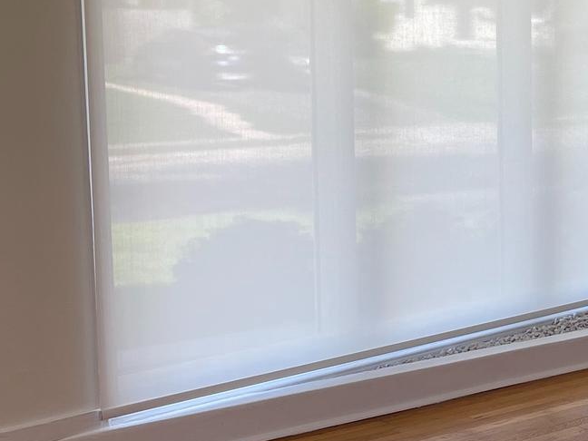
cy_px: 230
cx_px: 690
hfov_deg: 22.9
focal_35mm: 79
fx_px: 1342
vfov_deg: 18.7
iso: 50
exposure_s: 1/121
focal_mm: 5.1
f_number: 1.6
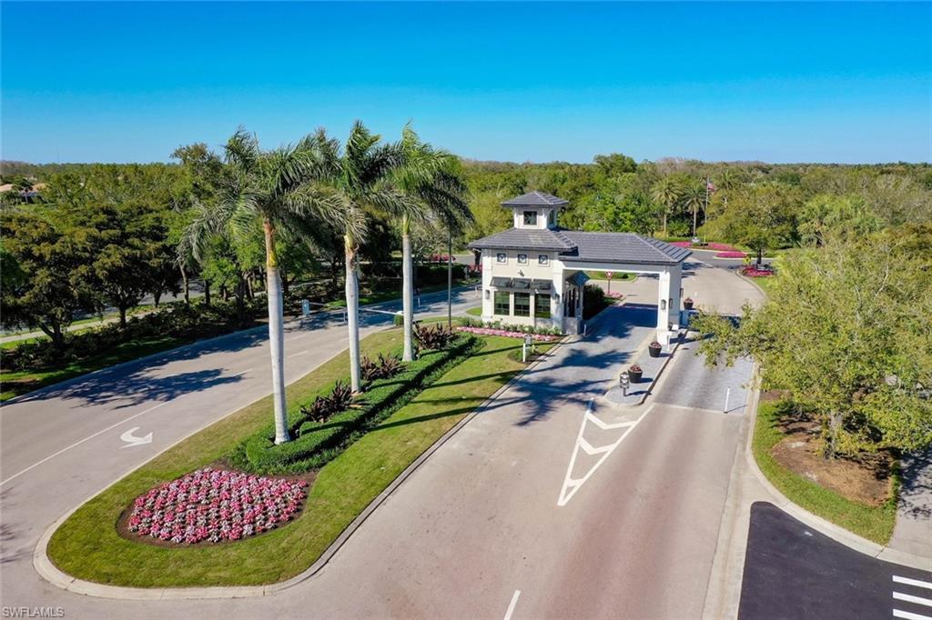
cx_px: 466
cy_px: 310
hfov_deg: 65.5
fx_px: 725
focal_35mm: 28
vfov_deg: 46.4
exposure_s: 1/500
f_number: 5.6
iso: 100
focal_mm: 10.26
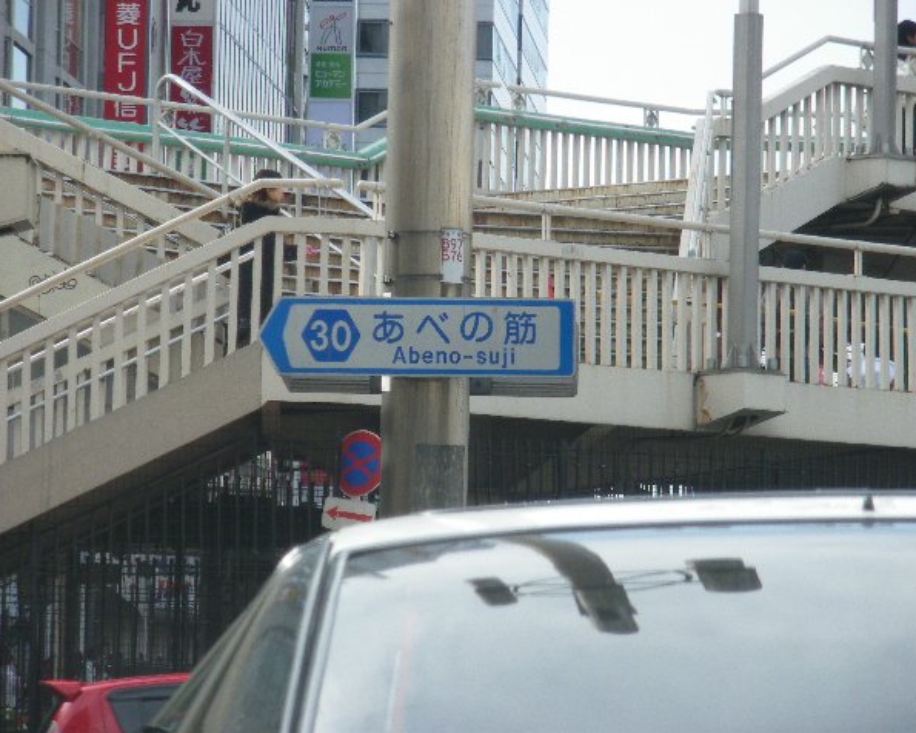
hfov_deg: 10.2
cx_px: 483
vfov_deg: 8.2
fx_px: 5124
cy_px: 365
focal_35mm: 189
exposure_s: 1/250
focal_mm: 31.5
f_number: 5.6
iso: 160
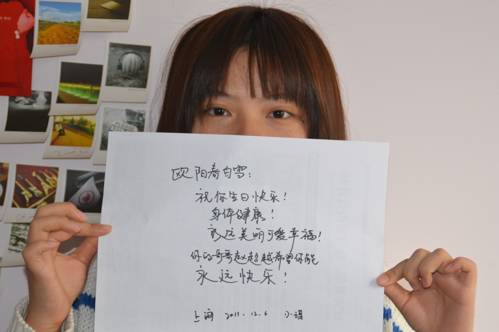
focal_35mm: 89
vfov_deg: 15.4
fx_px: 1233
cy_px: 173
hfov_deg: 22.9
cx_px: 246
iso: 1250
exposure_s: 1/60
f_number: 5
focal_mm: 56
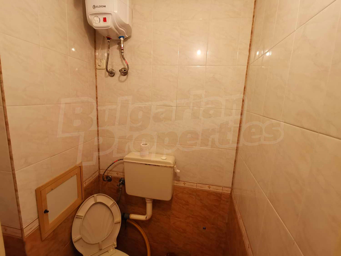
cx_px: 170
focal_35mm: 17
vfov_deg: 74.7
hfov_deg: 91.0
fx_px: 167
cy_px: 128
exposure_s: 1/33.3
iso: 320
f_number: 2.2
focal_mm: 2.23
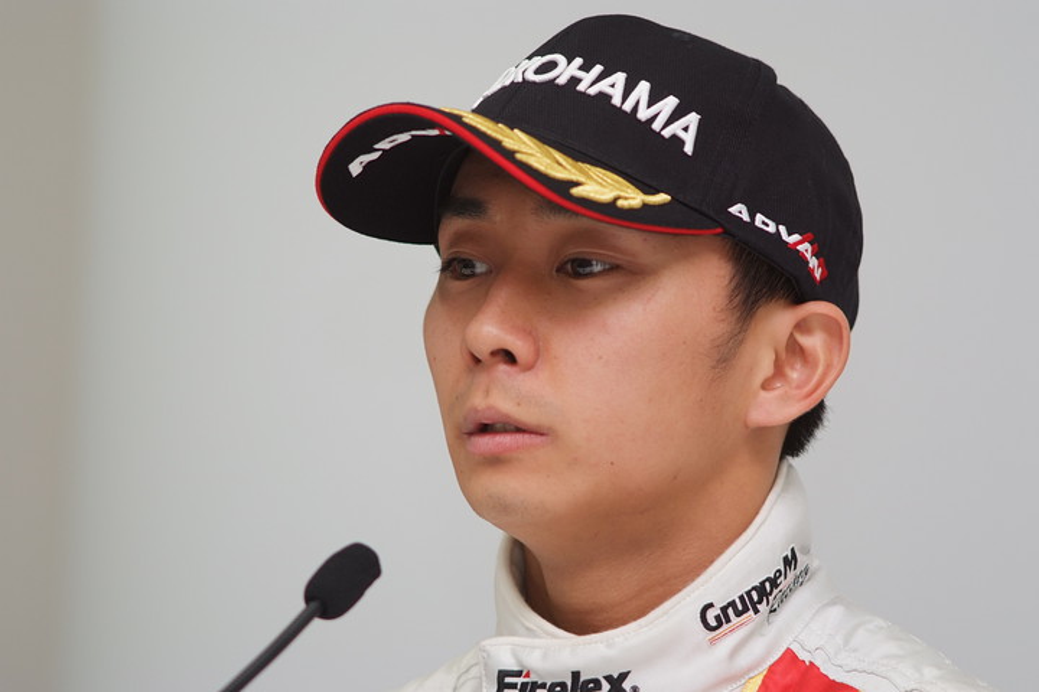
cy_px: 346
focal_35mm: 270
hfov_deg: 7.6
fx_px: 7792
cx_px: 520
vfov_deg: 5.1
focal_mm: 180
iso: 200
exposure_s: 1/125
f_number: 2.8
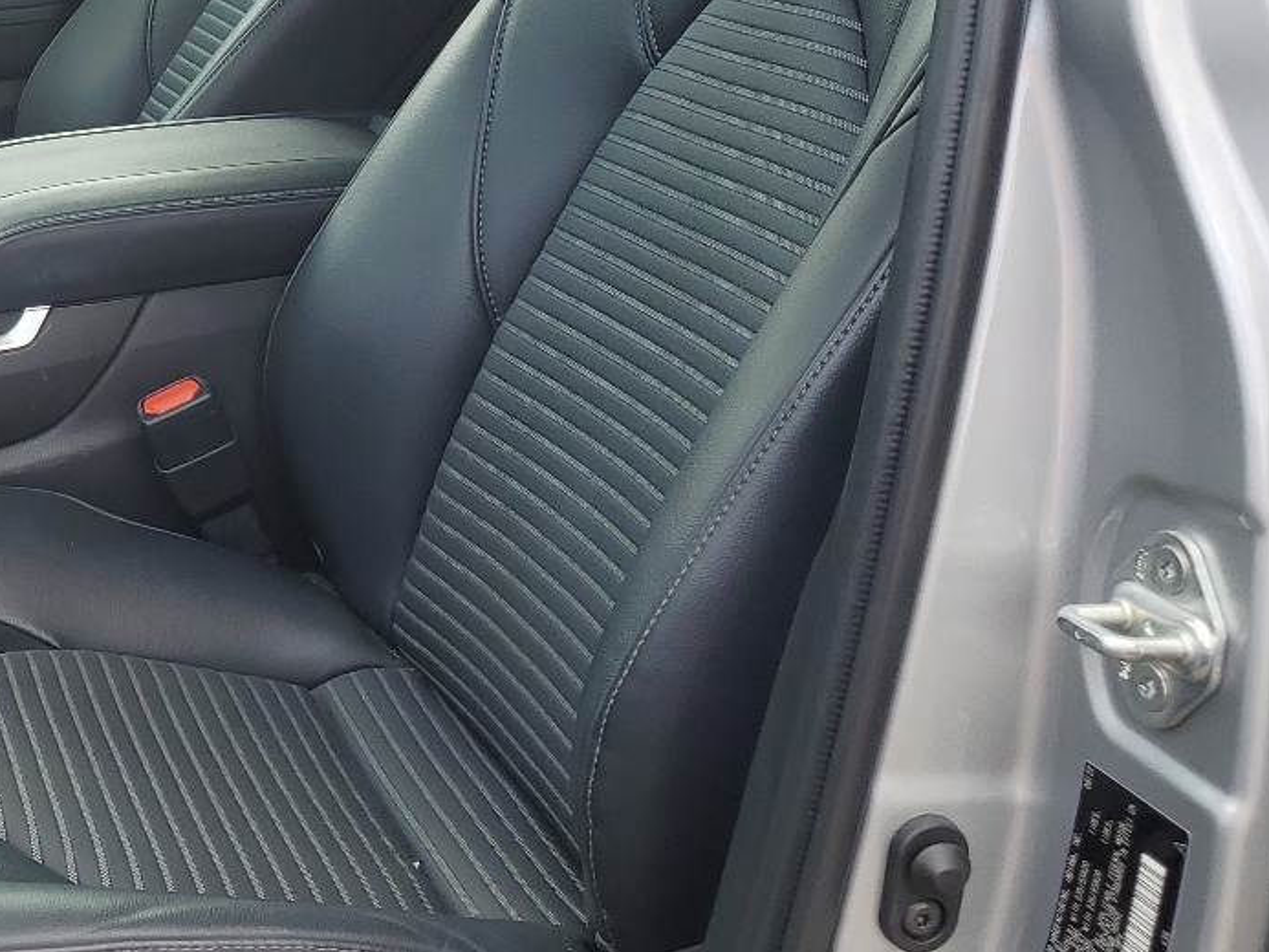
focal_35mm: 60
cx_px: 20
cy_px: 264
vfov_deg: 24.2
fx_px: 2200
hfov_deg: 30.1
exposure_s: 1/435
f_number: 1.5
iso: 50
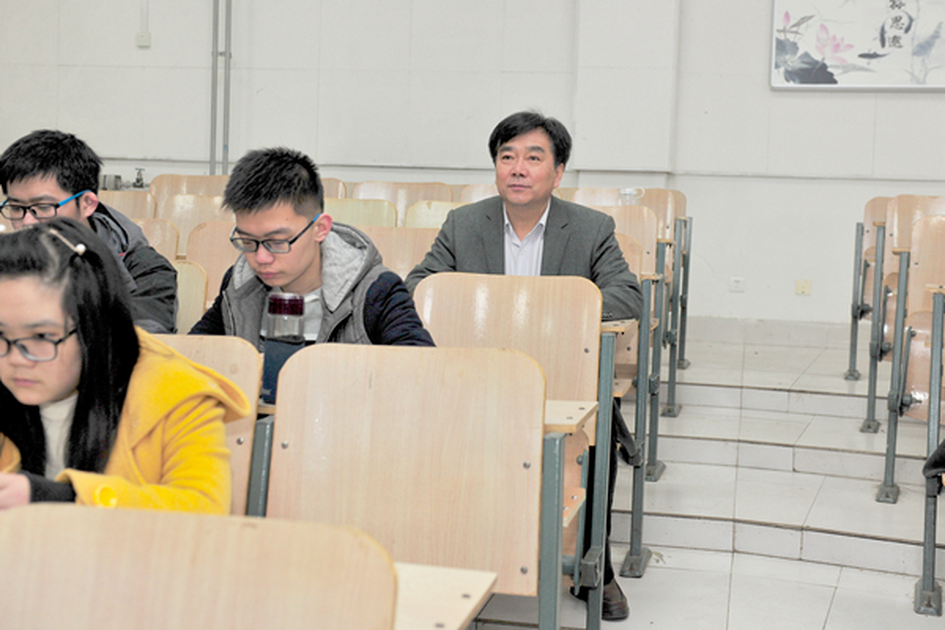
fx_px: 1050
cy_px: 315
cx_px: 472
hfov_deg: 48.5
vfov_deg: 33.4
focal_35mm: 40
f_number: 4
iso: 800
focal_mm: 40
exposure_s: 1/200
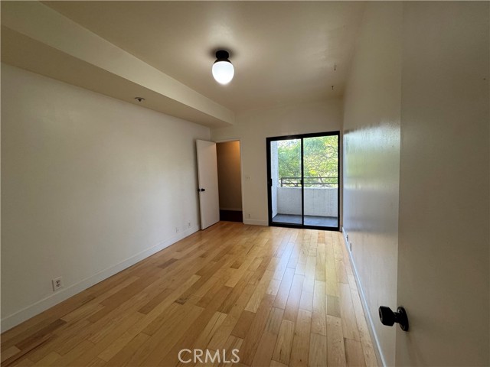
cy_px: 184
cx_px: 245
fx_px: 198
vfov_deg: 85.7
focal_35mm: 14
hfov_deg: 102.1
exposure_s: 1/120
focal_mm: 2.22
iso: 200
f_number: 2.2
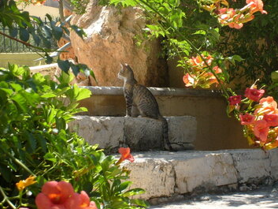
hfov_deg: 16.4
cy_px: 87
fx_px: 964
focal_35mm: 120
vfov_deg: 12.4
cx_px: 138
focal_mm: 15.5
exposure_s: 1/250
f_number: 4.6
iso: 80
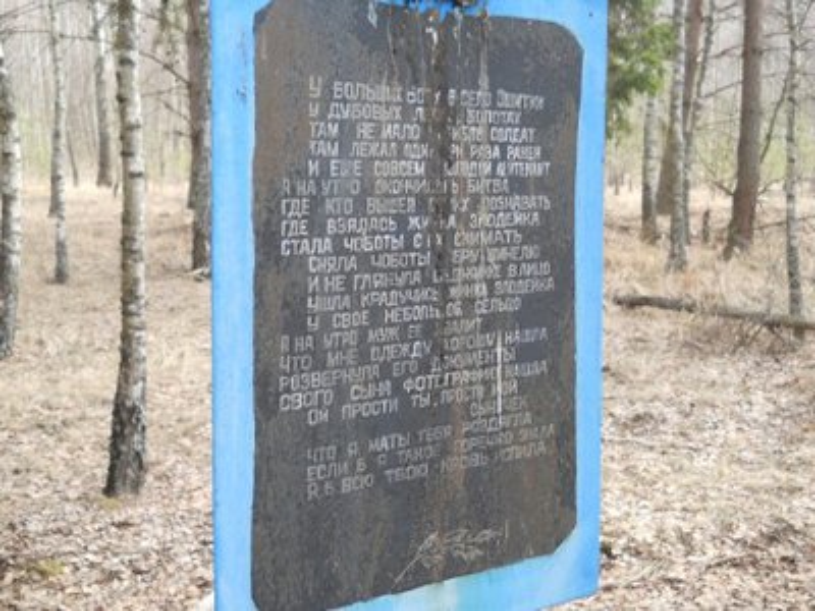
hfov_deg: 45.8
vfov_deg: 35.1
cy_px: 306
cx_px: 408
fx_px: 965
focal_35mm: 41
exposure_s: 1/80
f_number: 3.1
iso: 80
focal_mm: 6.72
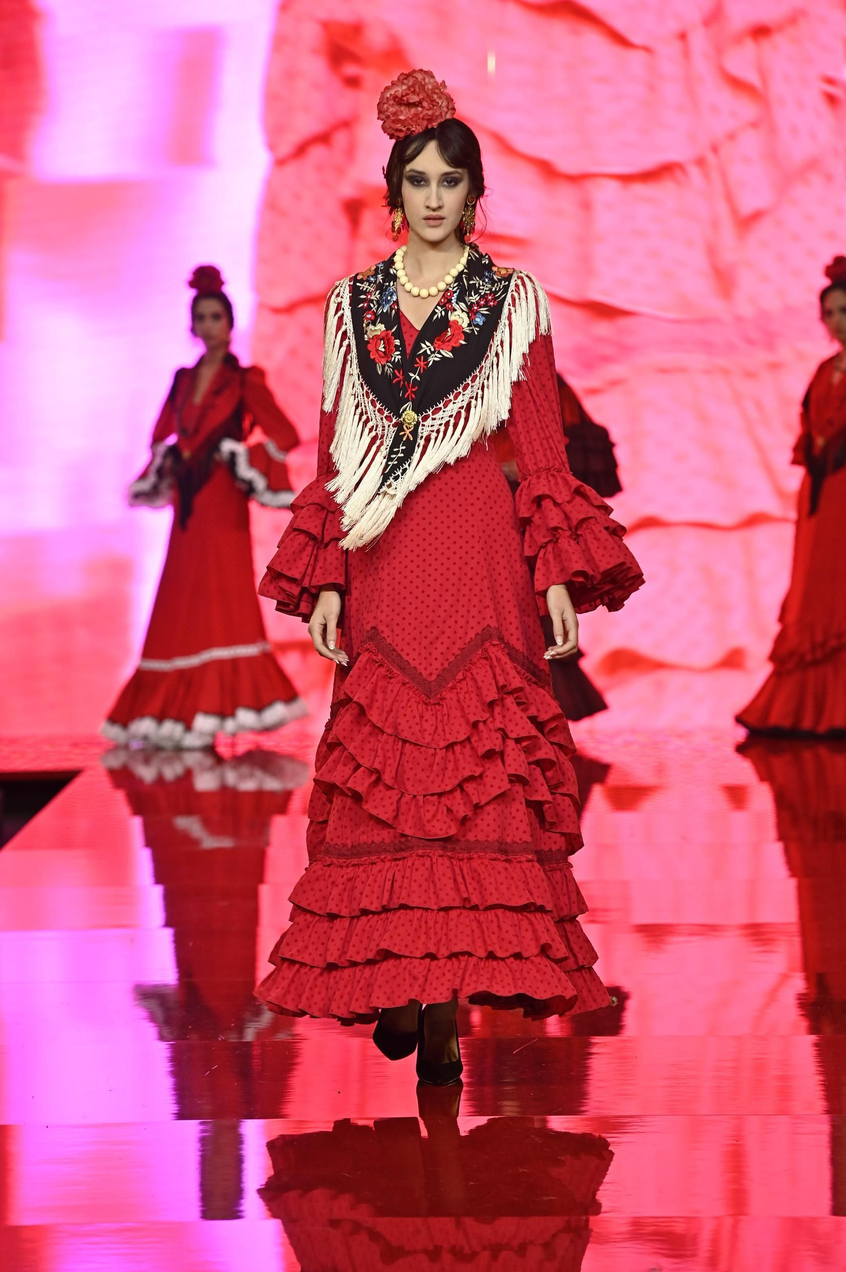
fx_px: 4236
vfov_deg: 17.1
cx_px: 423
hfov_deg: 11.4
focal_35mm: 120
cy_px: 636
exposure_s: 1/320
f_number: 4
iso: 800
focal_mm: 120
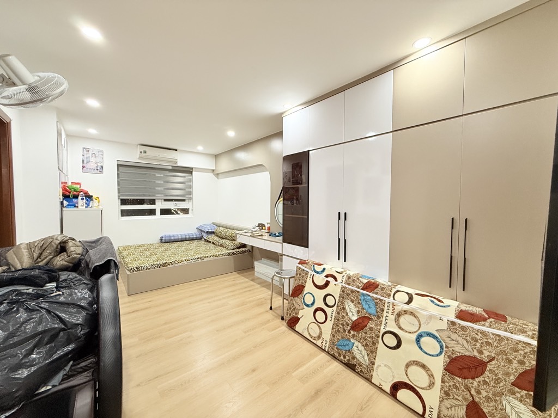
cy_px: 209
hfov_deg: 102.1
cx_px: 279
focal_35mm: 14
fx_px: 226
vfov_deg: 85.7
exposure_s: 1/50
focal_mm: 2.22
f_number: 2.2
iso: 250
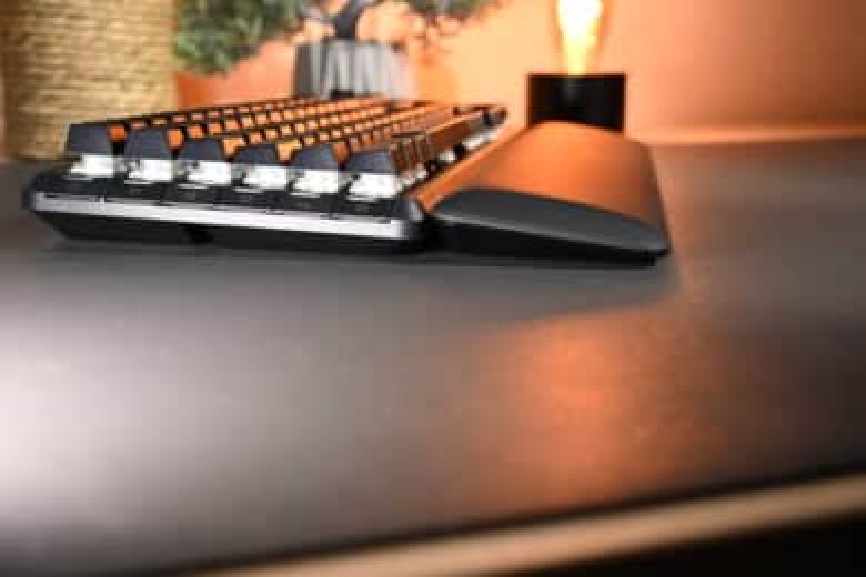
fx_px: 1106
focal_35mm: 46
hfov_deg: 42.7
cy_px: 288
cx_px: 433
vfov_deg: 29.2
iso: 900
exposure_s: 1/50
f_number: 8
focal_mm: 46
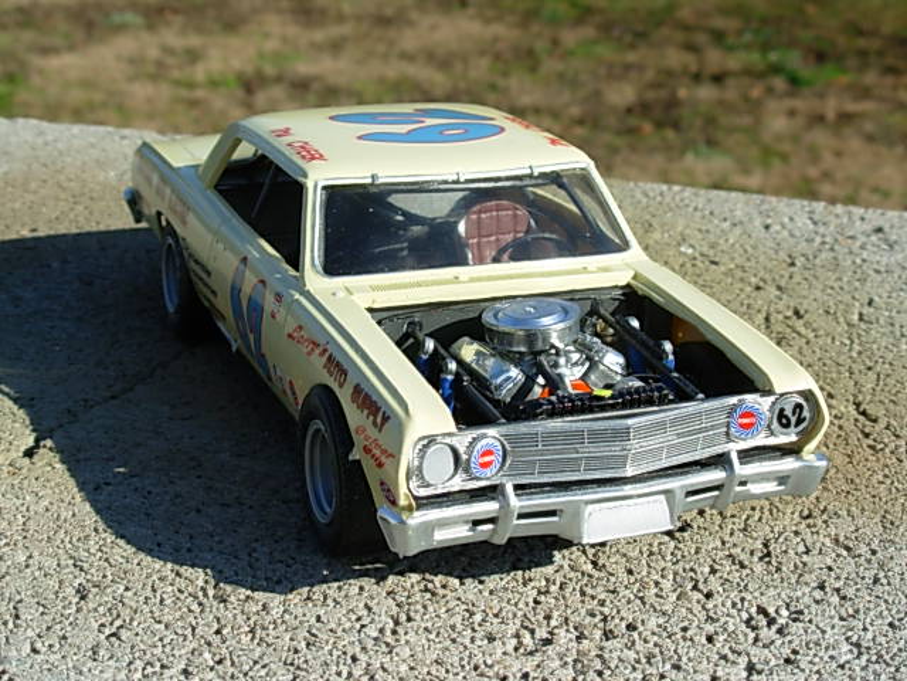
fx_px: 1834
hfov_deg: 27.8
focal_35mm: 70
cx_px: 454
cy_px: 340
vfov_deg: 21.0
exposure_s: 1/384
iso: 50
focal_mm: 11.5
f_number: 6
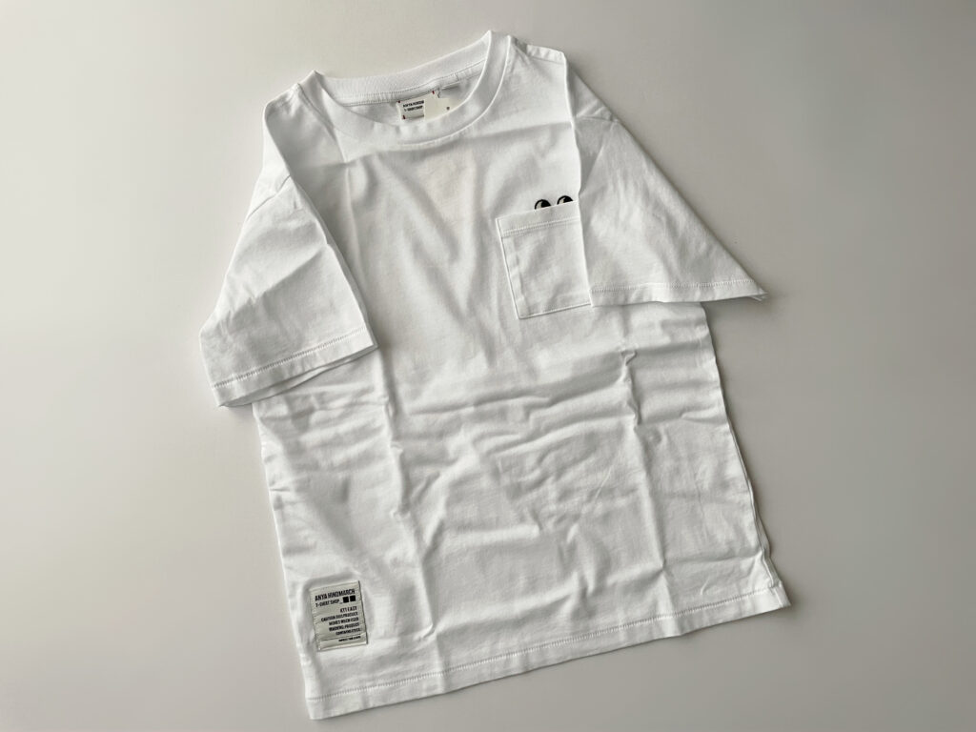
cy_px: 366
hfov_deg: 67.3
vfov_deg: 53.1
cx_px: 488
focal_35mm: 26
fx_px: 733
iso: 125
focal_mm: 4.2
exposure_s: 1/87
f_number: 1.6
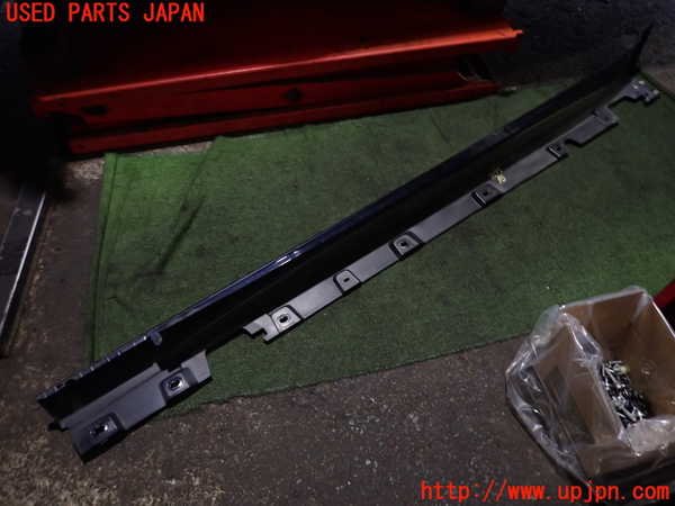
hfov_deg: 69.4
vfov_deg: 54.9
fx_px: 487
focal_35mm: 25
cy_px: 253
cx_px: 338
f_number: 2
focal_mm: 4.5
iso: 320
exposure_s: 1/30
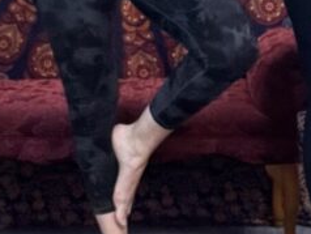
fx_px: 1160
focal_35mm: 129
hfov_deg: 15.2
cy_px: -152
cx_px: 209
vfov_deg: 10.9
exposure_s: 1/40
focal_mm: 2.71
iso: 320
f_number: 2.2
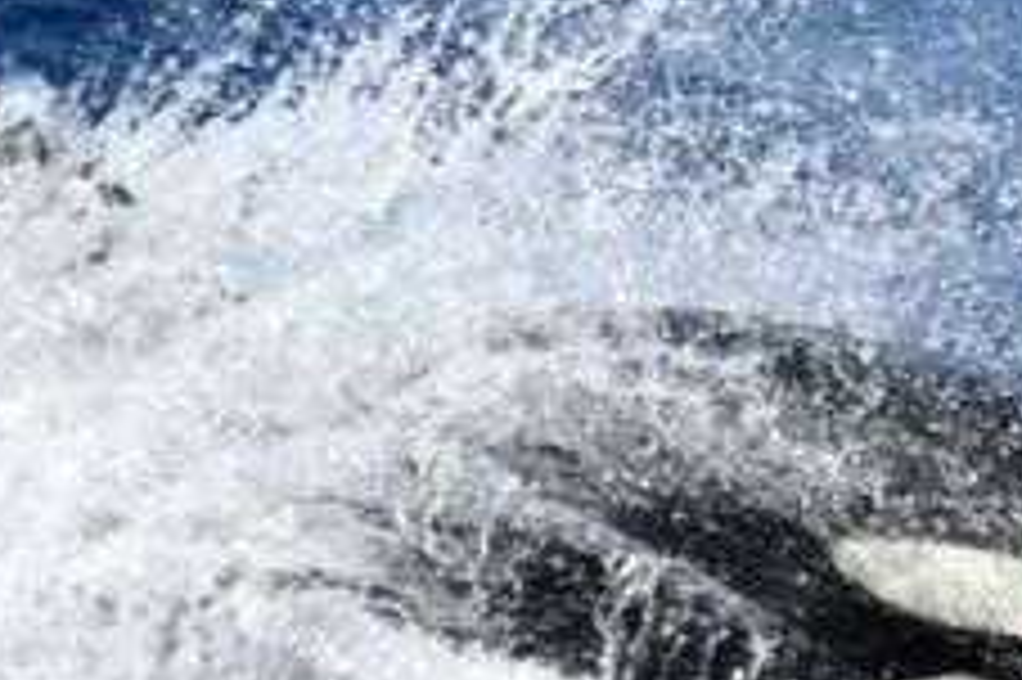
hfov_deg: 7.8
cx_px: 365
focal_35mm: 264
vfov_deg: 5.2
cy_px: 349
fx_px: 7489
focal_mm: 75
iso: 800
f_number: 5
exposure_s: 1/8000
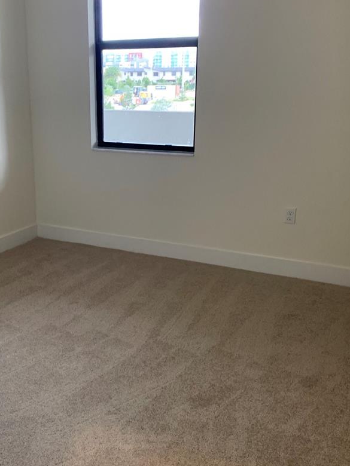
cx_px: 121
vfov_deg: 46.8
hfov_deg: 35.7
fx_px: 539
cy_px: 234
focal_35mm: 40
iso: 125
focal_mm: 4.25
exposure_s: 1/60
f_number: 1.8
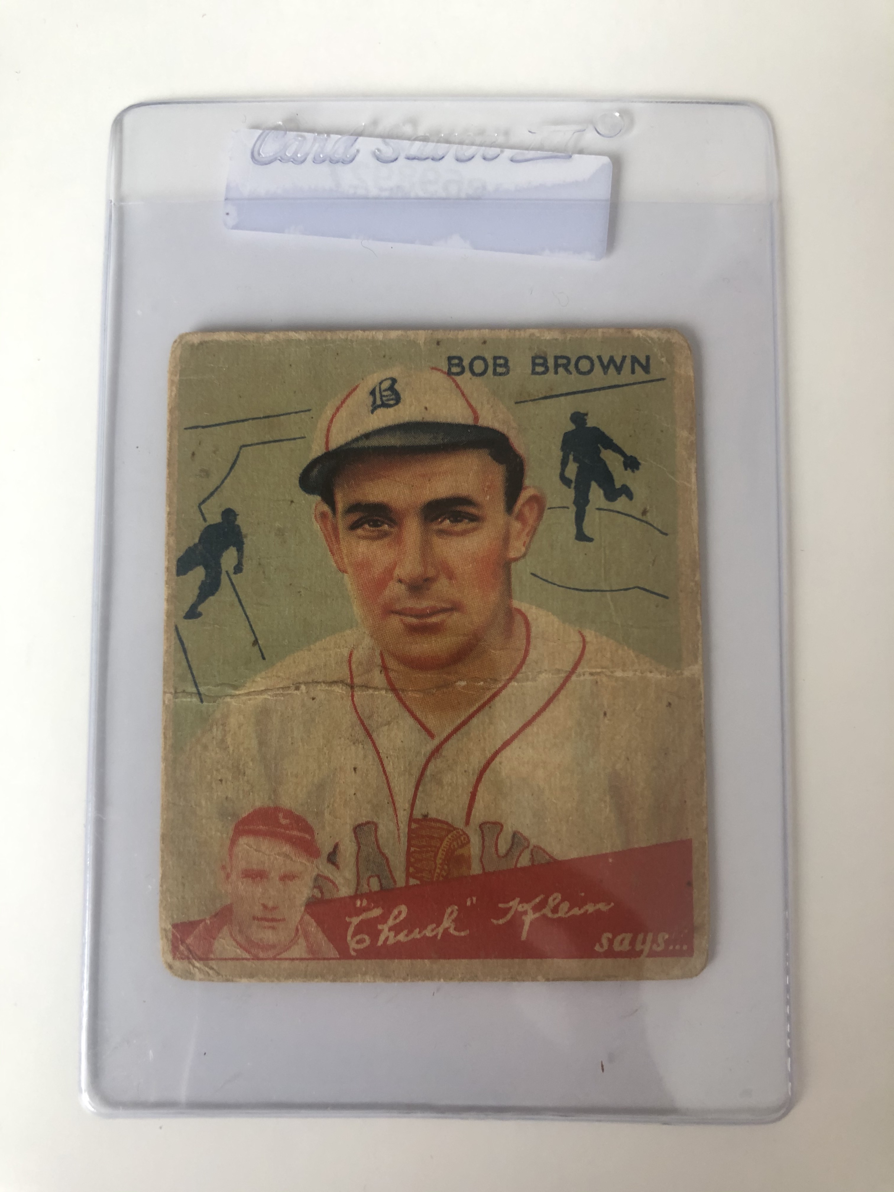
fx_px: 964
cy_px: 596
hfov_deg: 49.7
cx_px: 447
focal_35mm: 28
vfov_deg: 63.4
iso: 40
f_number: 1.8
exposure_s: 1/15
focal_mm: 4
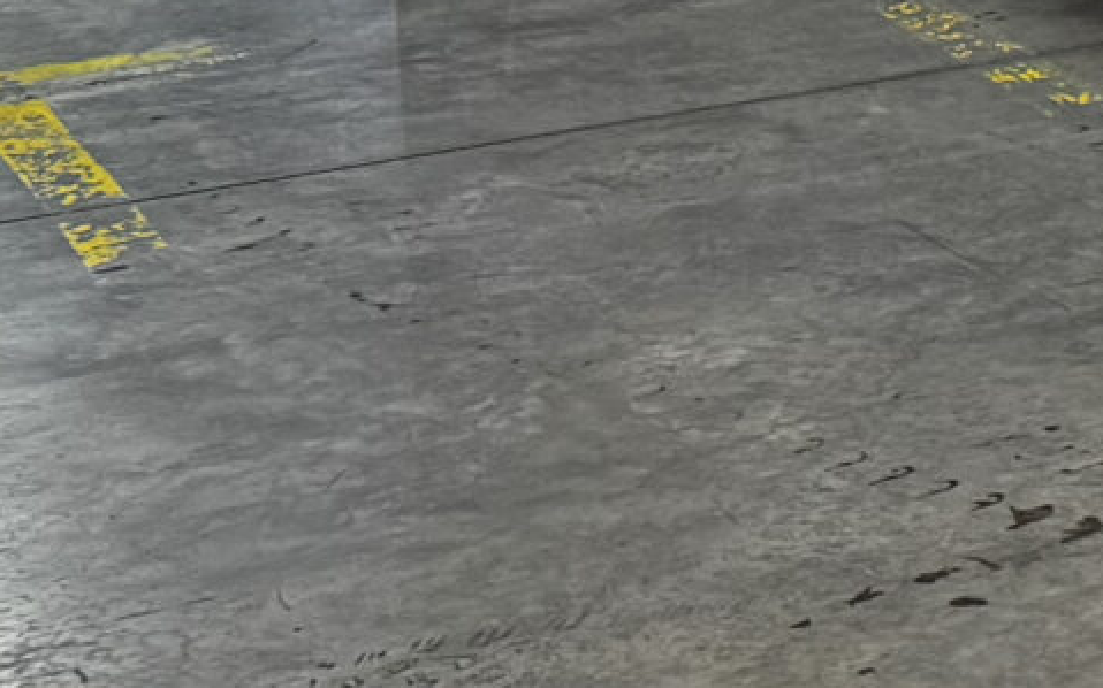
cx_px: 2427
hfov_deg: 12.8
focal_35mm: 136
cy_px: -1335
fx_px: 4087
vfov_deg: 8.3
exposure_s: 1/107
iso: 200
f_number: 1.78
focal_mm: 6.76
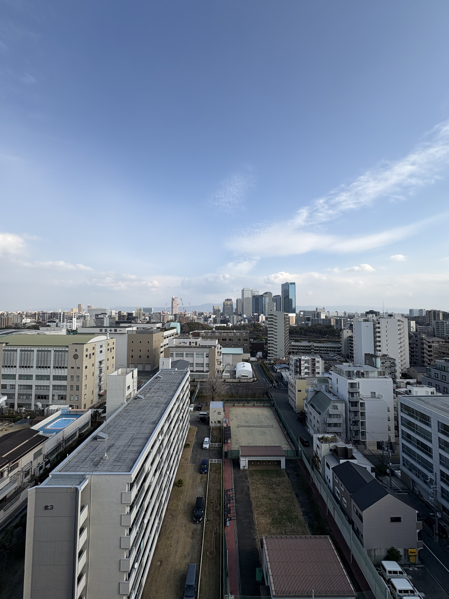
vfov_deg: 102.1
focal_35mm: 14
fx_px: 242
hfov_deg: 85.7
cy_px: 300
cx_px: 224
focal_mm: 2.22
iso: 50
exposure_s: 1/2208
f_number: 2.2
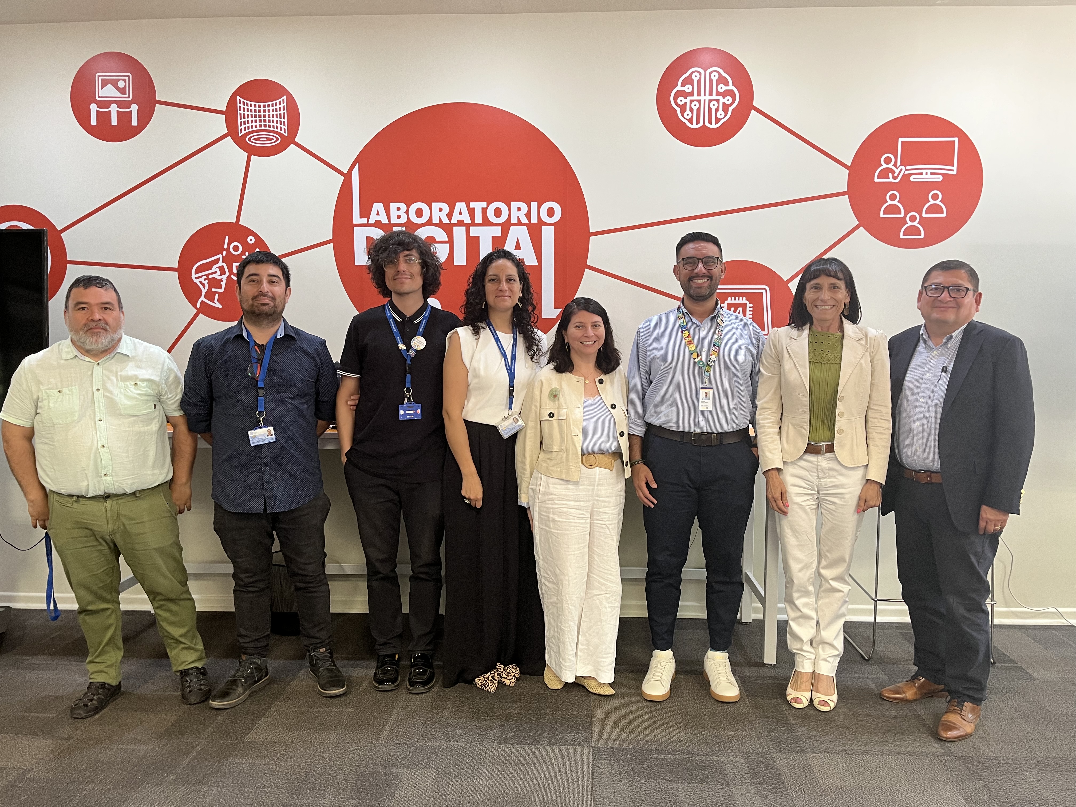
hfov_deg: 67.3
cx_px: 538
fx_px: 808
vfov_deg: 53.1
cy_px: 404
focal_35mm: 26
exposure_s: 1/60
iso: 160
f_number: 1.6
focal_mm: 5.1
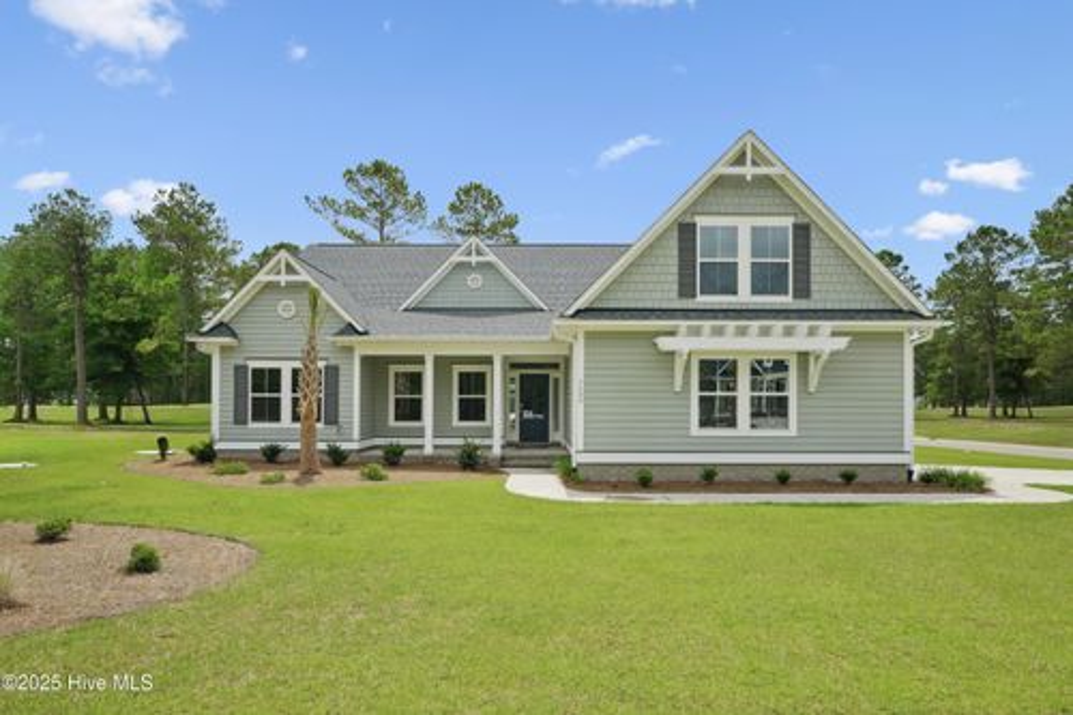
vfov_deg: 57.2
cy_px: 358
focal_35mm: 22
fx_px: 655
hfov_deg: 78.6
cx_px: 536
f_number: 9
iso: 100
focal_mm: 22
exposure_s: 1/160
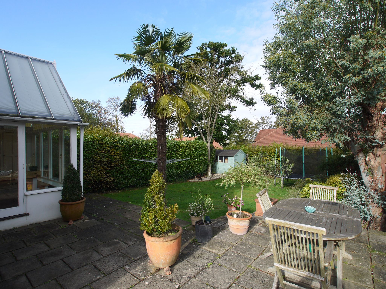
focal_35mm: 18
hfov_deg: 87.8
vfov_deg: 71.6
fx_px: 201
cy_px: 144
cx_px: 193
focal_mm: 9
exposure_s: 1/250
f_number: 6.3
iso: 100
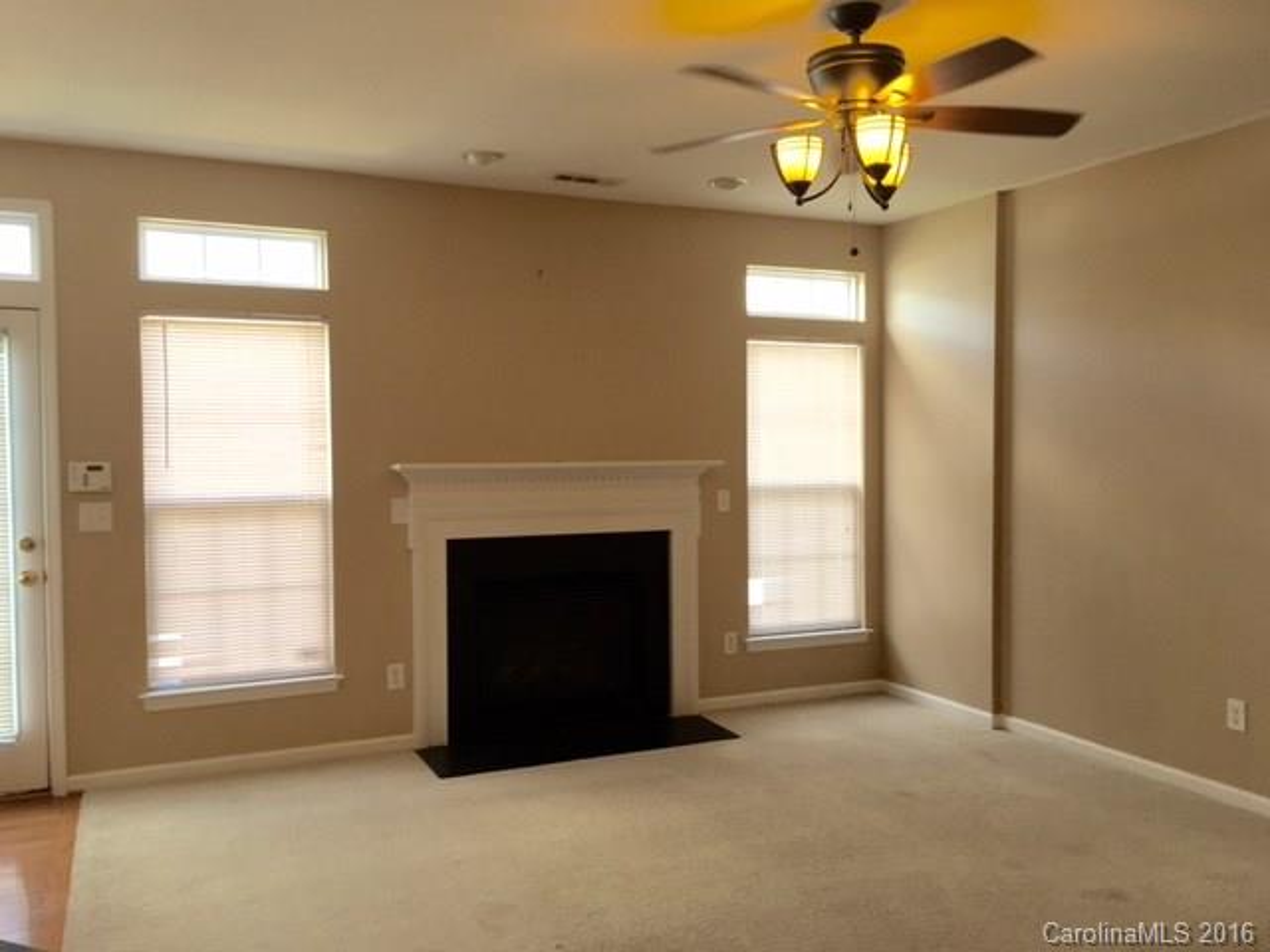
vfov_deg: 48.2
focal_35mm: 29
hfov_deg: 61.7
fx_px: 1064
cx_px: 635
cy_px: 476
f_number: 2.2
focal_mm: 4.15
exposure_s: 1/60
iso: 32
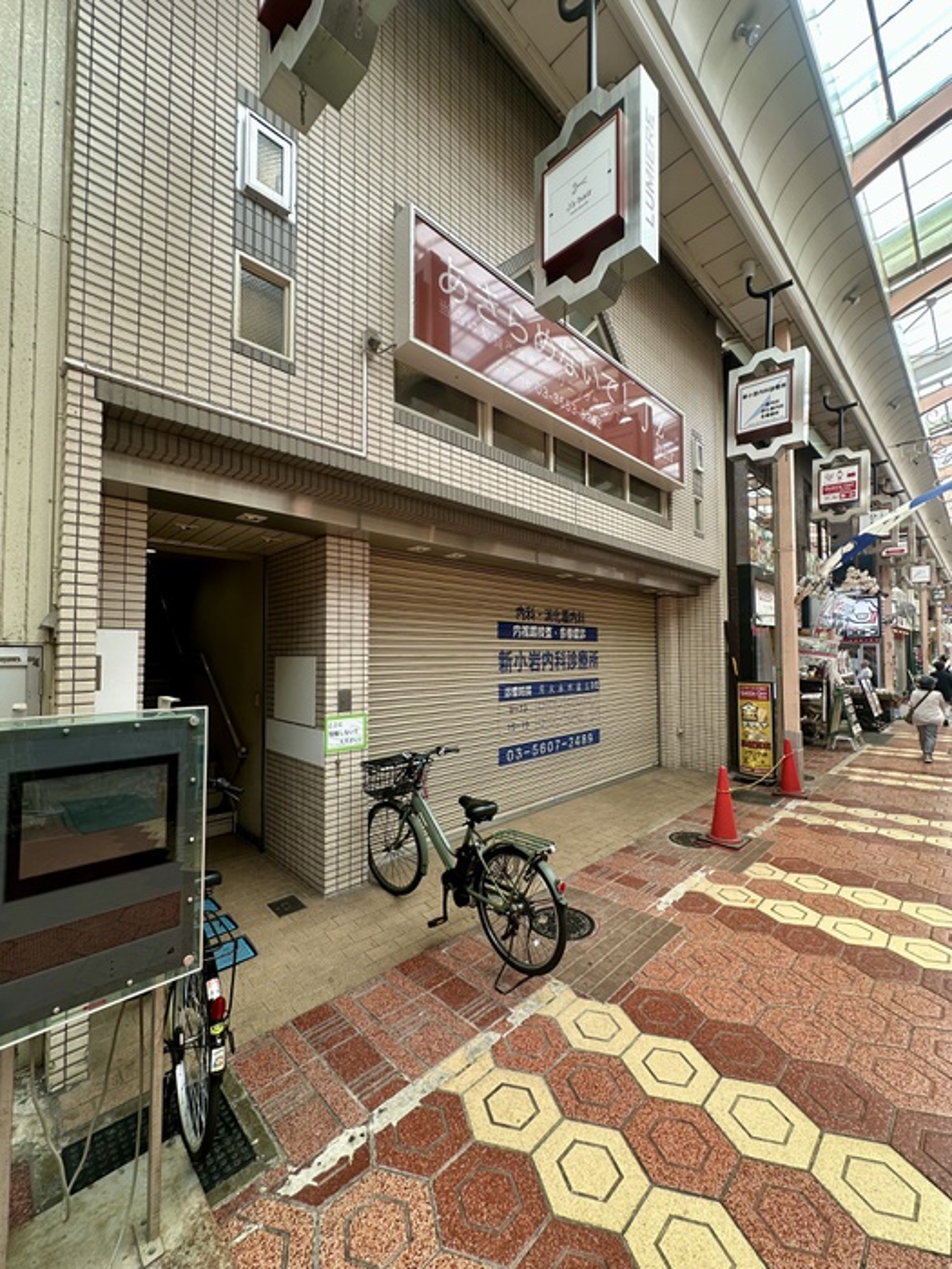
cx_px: 476
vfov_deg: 102.1
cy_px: 634
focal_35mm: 14
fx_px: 513
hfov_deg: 85.7
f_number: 2.2
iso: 40
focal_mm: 2.22
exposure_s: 1/103
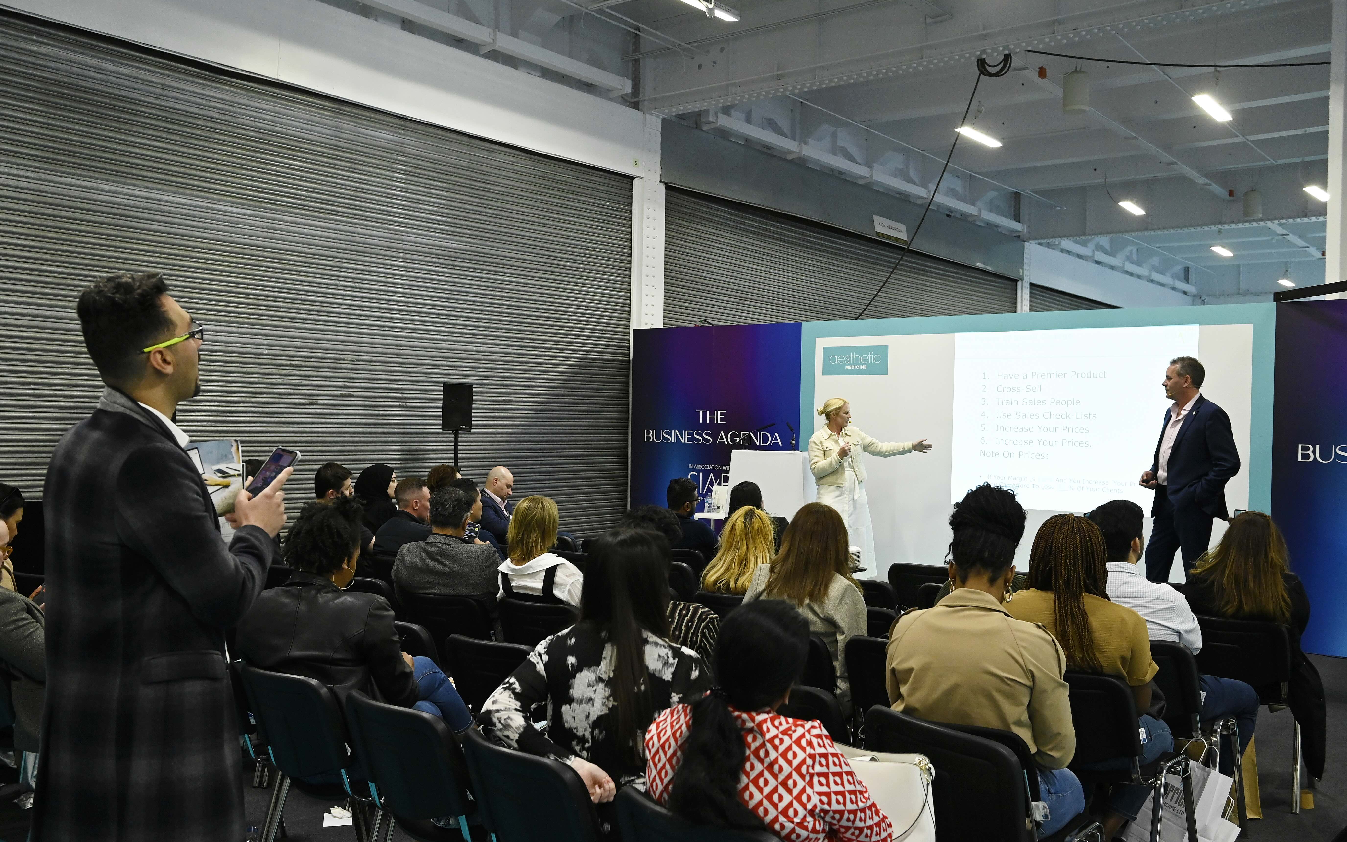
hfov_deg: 58.1
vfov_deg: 38.3
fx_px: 1211
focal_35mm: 33
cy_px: 437
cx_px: 666
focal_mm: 32
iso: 4000
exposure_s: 1/320
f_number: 4.5
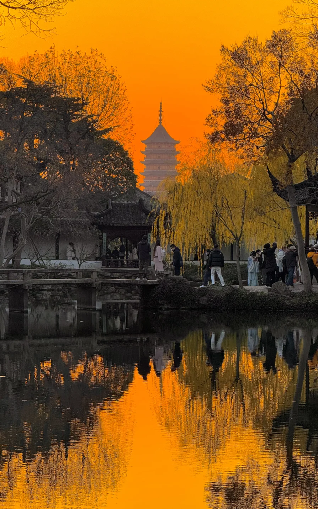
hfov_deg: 10.2
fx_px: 1775
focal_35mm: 128
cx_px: 160
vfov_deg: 16.3
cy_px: 255
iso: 50
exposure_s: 1/204
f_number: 2.8
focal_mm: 15.66
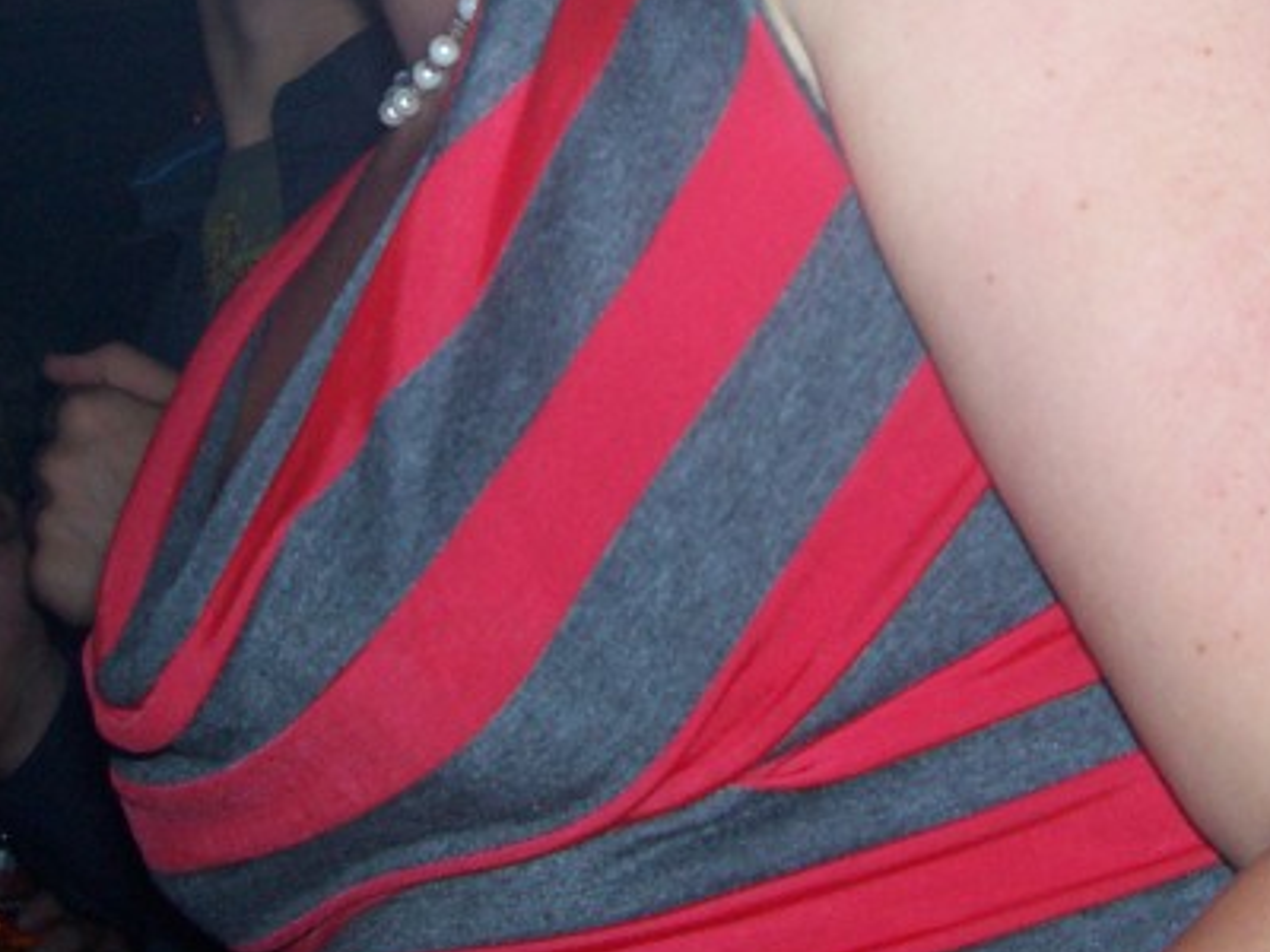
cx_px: 654
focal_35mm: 68
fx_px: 2495
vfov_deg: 21.1
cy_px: 70
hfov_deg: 28.6
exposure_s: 1/112
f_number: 2.7
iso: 140
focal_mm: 5.6
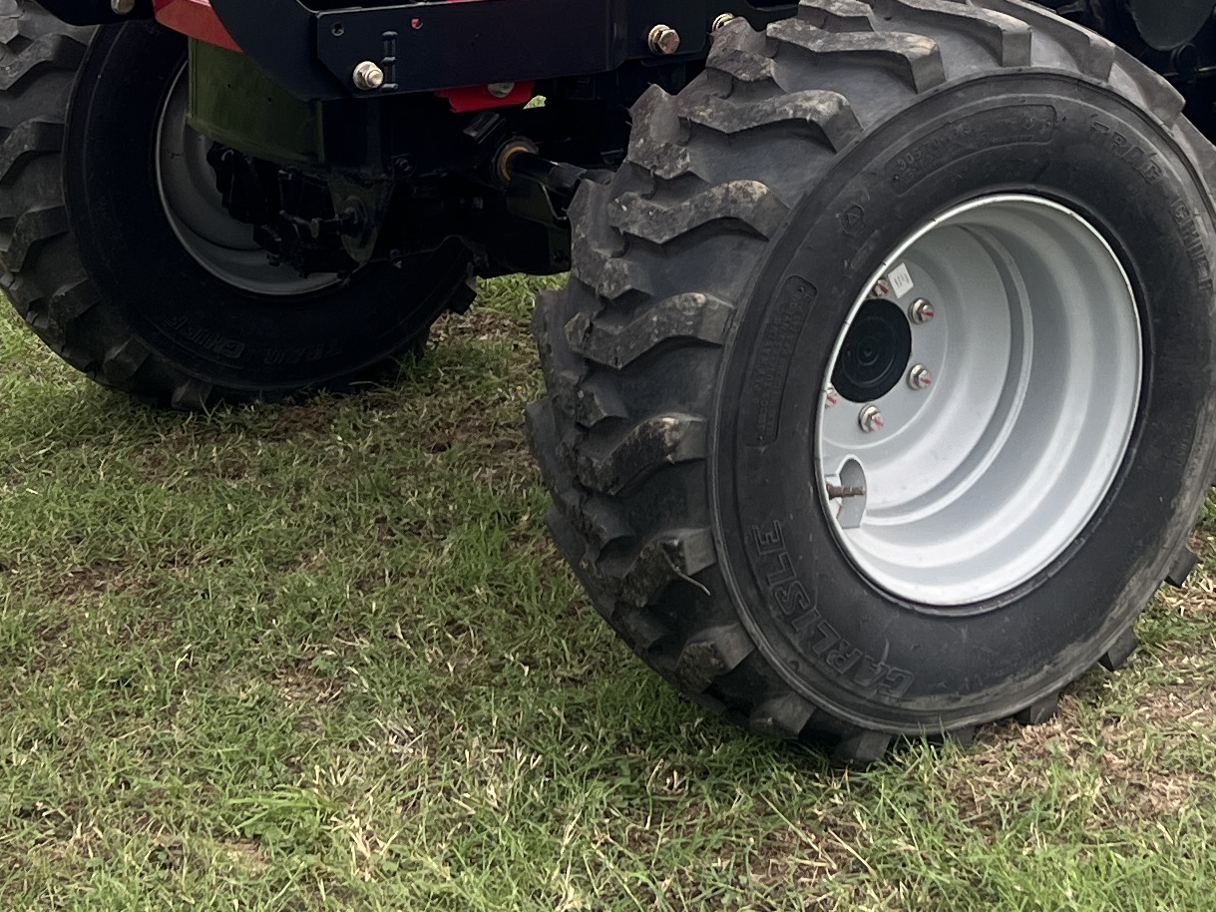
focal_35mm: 86
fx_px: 3021
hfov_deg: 22.7
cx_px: 773
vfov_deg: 16.7
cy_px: -36
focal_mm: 5.7
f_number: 1.5
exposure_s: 1/272
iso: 40
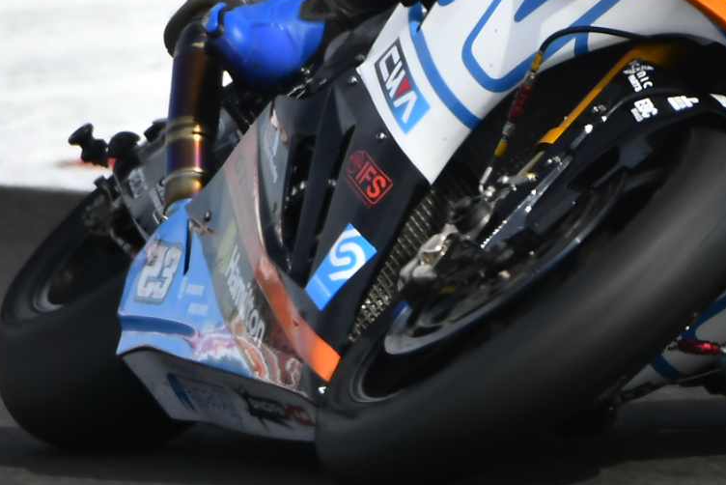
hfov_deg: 1.1
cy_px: 78
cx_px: 522
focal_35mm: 1856
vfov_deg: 0.7
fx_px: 37442
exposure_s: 1/640
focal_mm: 490
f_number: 5.6
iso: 200
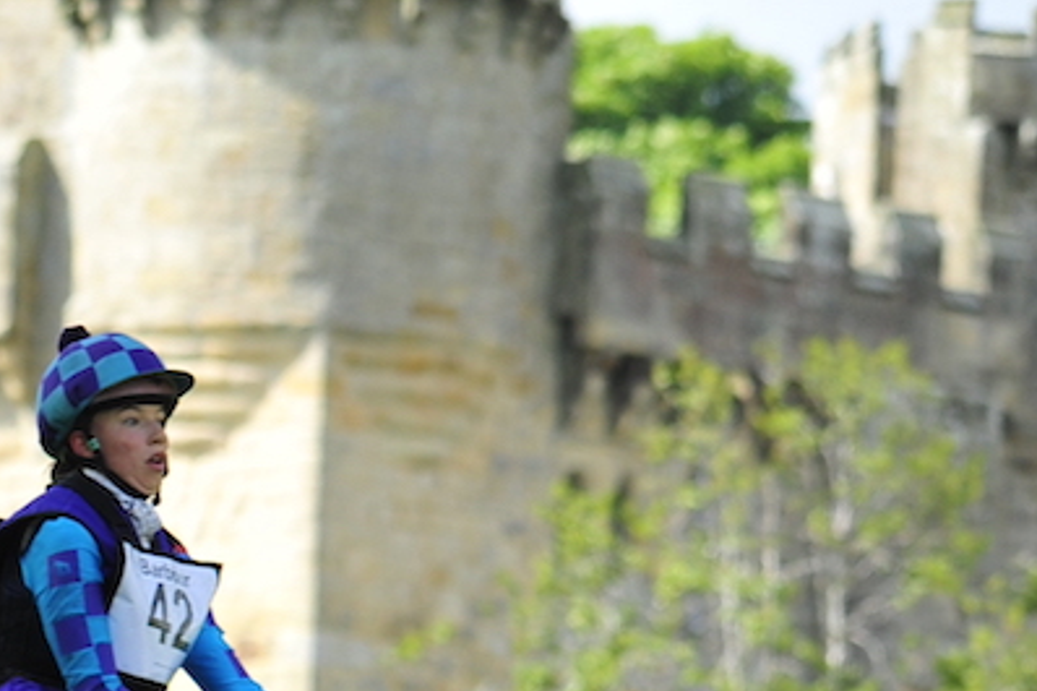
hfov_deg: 2.7
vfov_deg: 1.8
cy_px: 897
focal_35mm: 773
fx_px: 22256
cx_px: -453
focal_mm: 220
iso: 560
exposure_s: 1/1000
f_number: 6.3
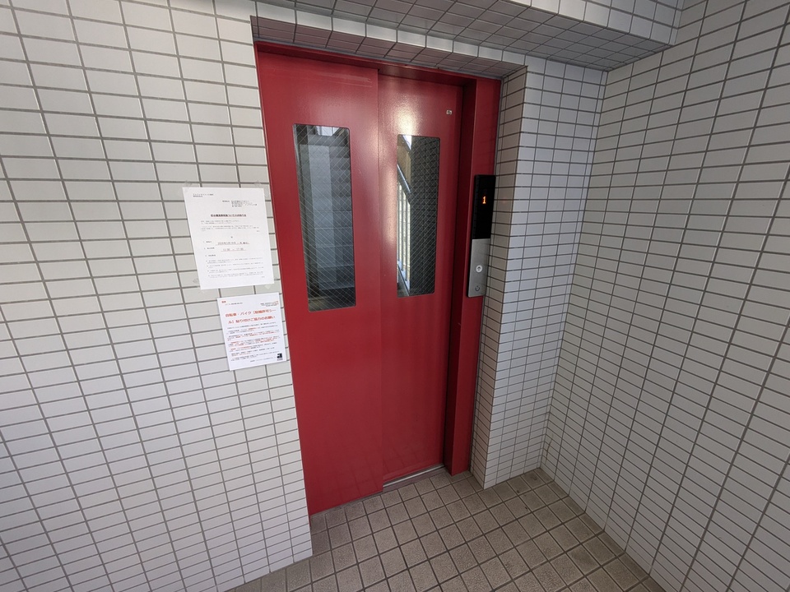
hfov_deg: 102.1
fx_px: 320
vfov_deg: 85.7
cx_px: 395
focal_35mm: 14
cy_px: 296
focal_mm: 1.83
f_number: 2.2
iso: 178
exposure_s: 1/60
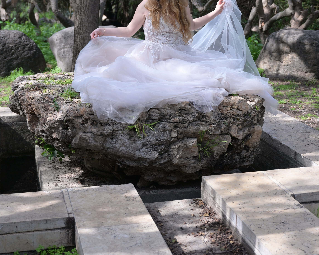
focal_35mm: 64
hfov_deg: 29.6
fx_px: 604
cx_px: 156
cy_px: 1
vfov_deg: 22.9
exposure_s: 1/500
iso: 125
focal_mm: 41
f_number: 3.5
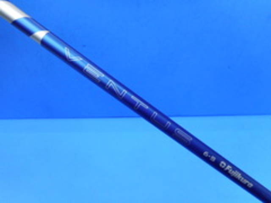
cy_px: 102
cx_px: 136
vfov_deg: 54.9
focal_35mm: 25
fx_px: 196
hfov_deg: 69.4
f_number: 3.7
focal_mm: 4.5
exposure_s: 1/30
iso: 140
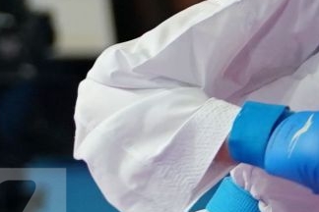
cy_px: -91
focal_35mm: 1182
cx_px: 642
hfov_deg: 1.7
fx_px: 10473
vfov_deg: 1.2
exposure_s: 1/1000
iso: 1250
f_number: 2.8
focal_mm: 142
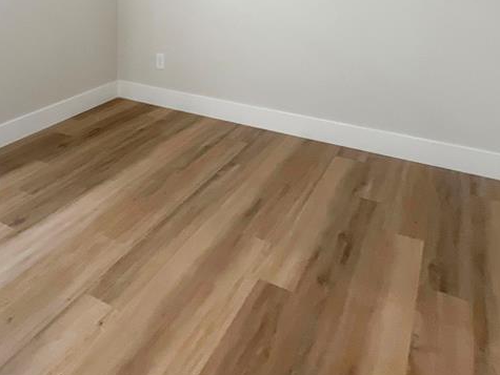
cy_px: -22
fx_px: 405
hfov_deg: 62.8
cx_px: 200
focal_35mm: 28
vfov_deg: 41.4
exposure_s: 1/60
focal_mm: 1.57
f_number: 1.8
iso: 200
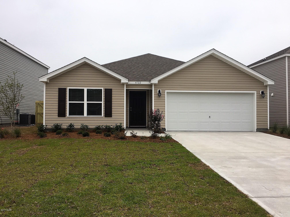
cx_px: 145
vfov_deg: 48.2
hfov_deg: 61.7
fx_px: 243
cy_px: 108
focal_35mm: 29
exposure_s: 1/2024
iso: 25
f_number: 2.2
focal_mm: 4.15
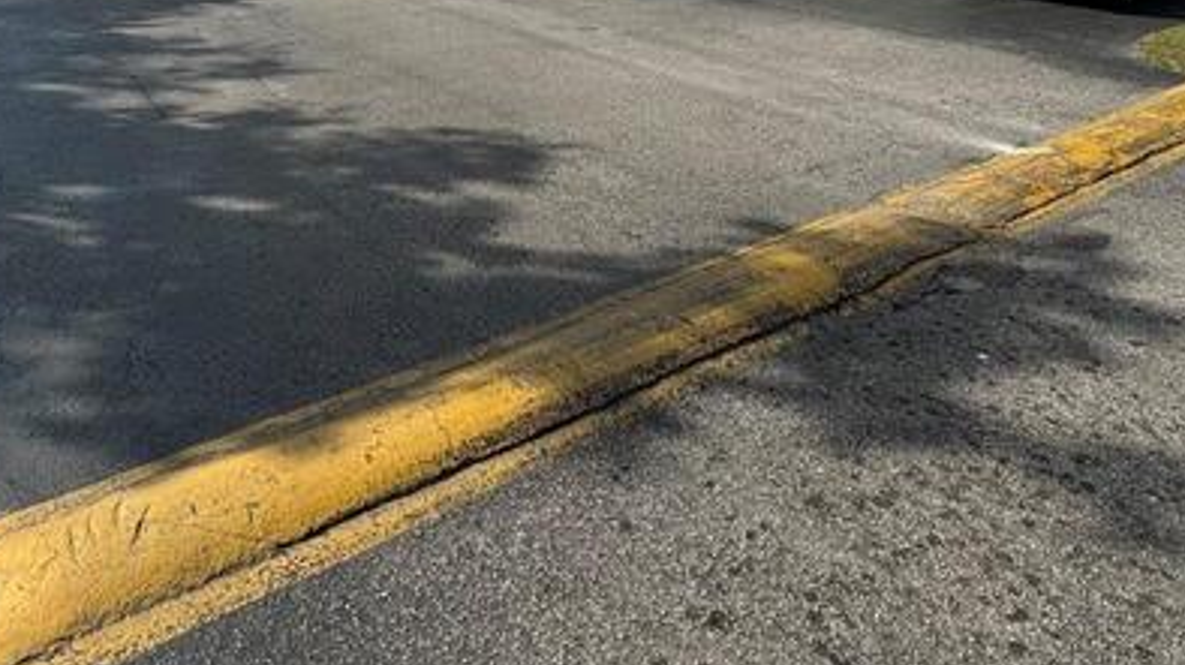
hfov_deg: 62.7
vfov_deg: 31.1
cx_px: 583
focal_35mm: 31
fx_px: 973
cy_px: -153
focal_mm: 2.22
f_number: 2.2
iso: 50
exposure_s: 1/2874
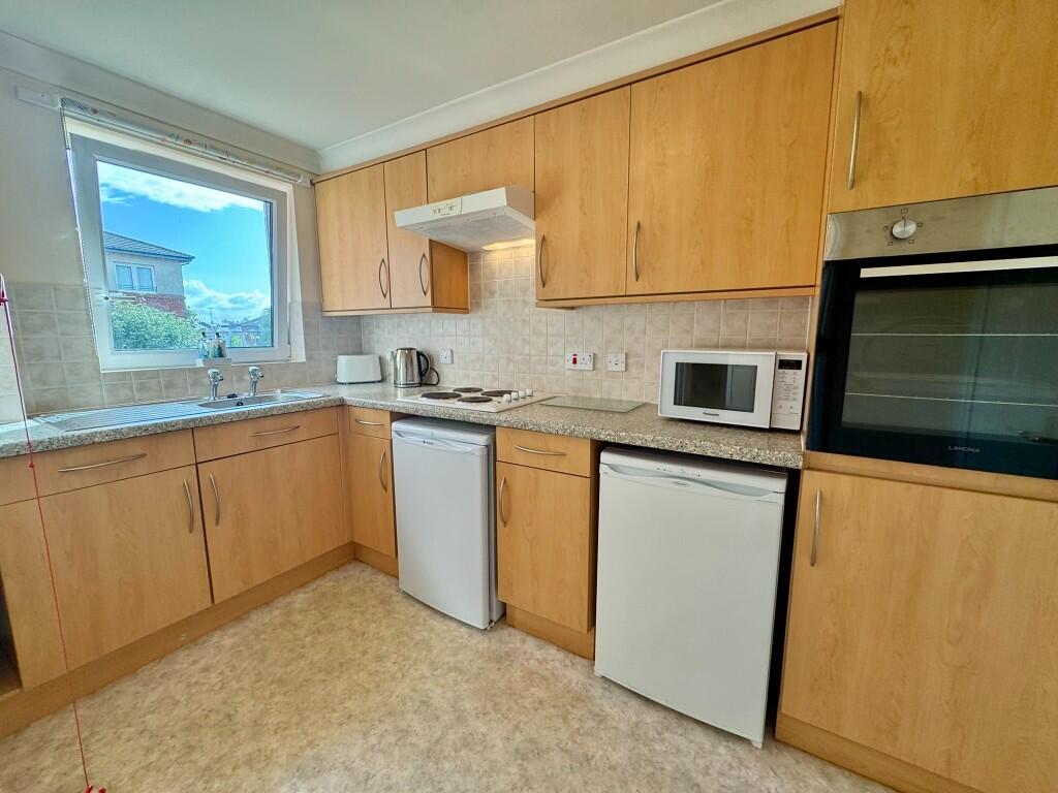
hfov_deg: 102.1
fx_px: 428
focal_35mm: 14
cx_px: 529
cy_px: 396
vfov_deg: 85.7
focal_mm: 2.22
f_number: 2.2
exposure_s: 1/193
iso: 40
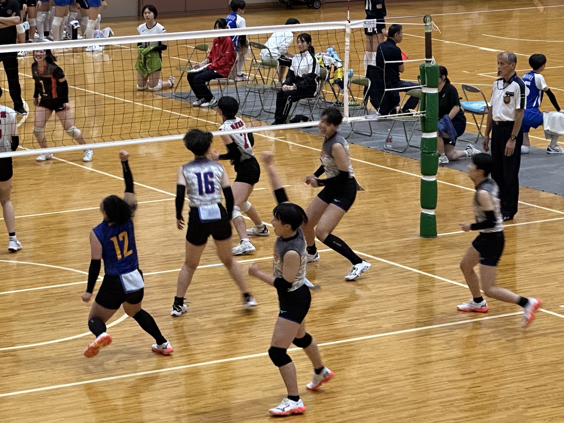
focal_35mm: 81
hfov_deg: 24.1
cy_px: 216
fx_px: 1320
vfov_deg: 18.2
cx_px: 273
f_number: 2.8
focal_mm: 9
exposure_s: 1/60
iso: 250
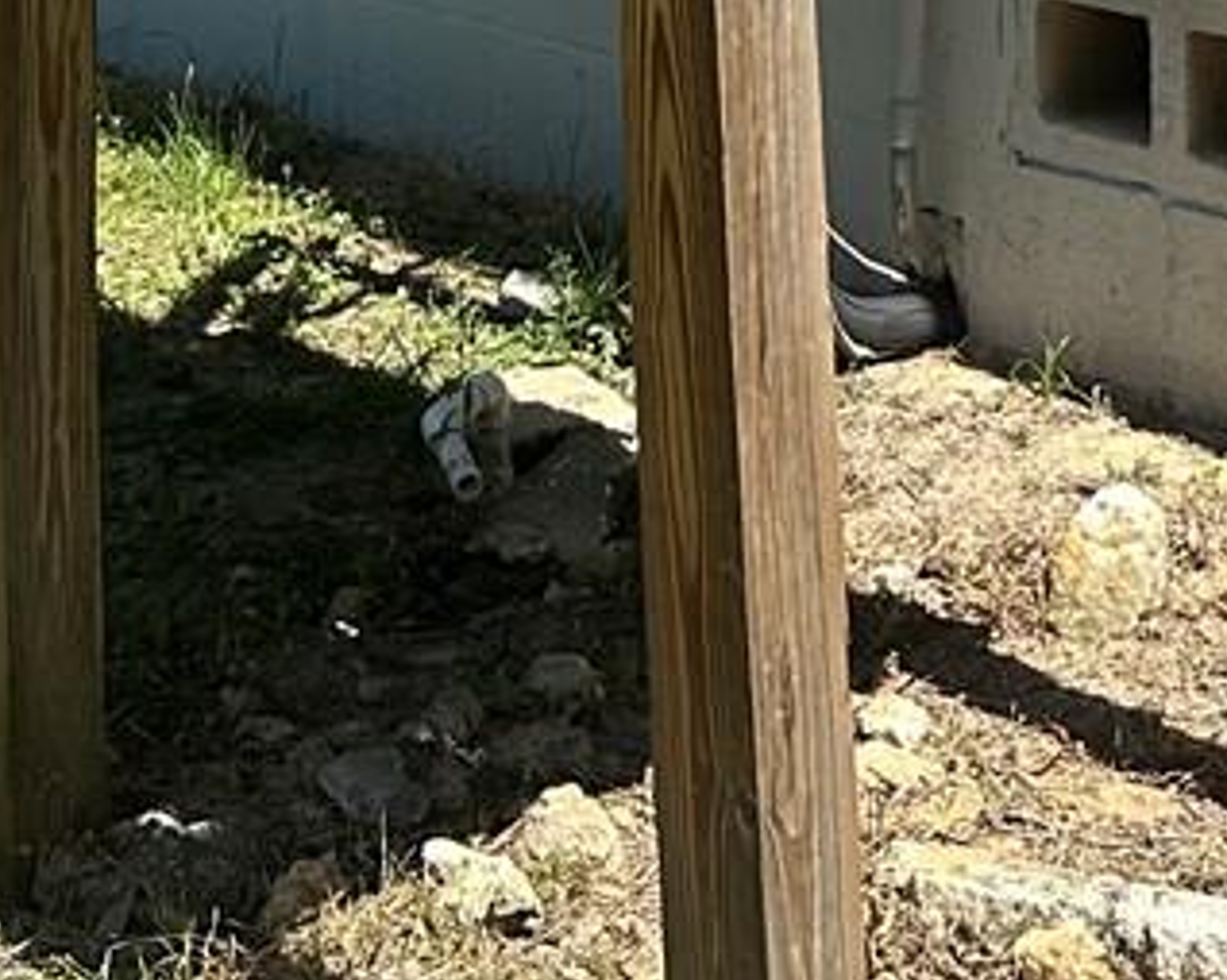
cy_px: -1208
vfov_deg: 11.3
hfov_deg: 16.3
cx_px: 698
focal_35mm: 118
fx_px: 4282
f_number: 1.78
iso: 80
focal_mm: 6.86
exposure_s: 1/2591
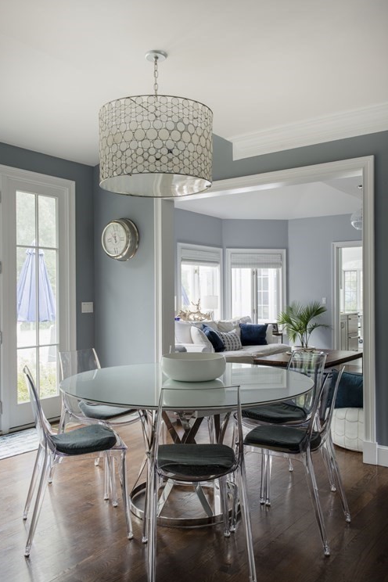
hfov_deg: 41.1
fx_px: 517
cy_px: 299
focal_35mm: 32
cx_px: 195
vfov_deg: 58.7
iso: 320
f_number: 13
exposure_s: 13
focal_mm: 31
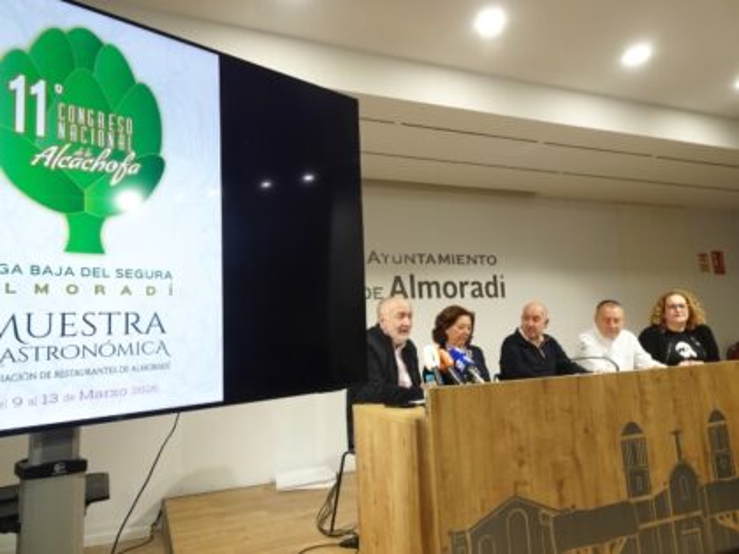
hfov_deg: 71.6
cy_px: 277
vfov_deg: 56.8
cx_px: 370
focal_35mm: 24
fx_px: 512
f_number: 3.5
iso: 250
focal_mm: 4.25
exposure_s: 1/30
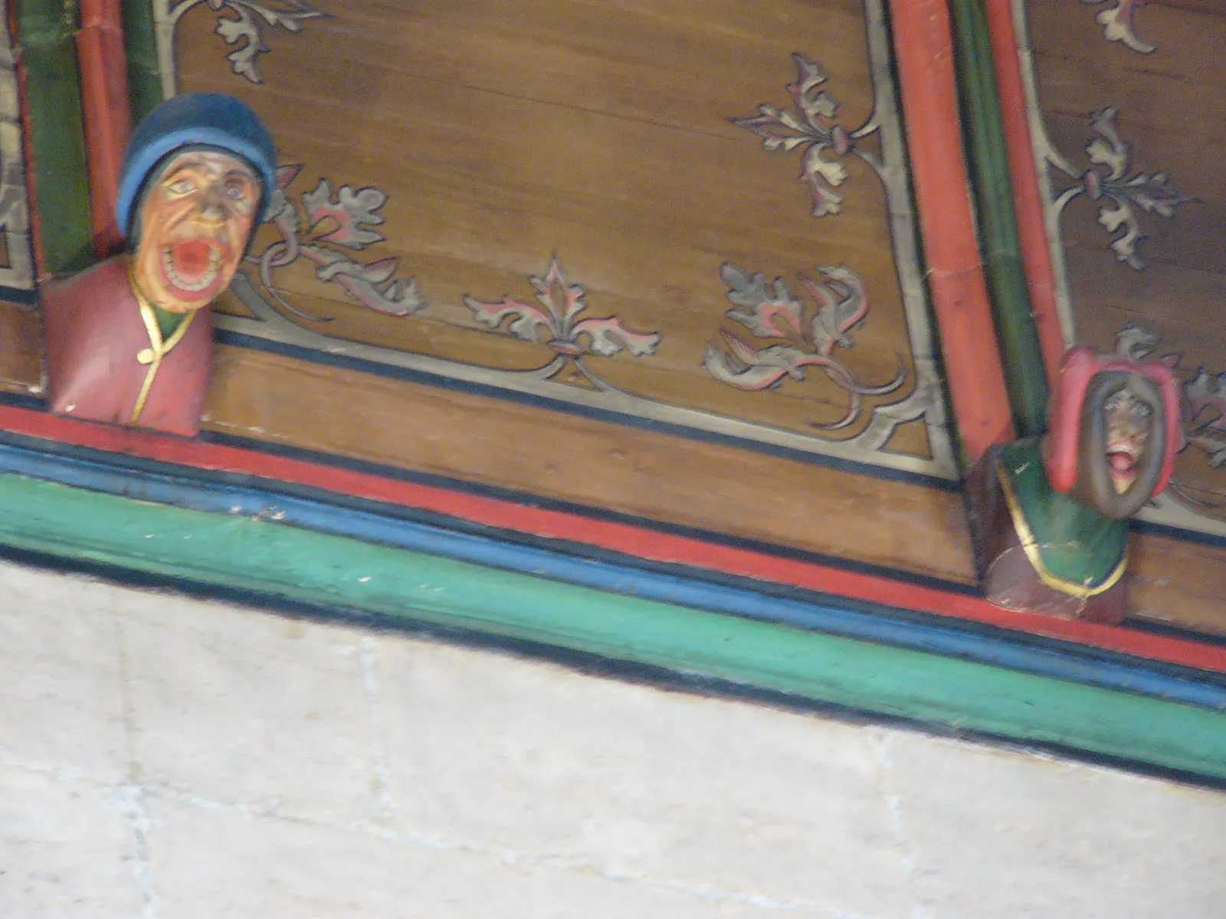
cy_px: 460
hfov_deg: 9.1
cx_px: 613
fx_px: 7686
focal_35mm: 217
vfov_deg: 6.8
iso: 200
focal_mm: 36.1
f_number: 2.8
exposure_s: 1/5
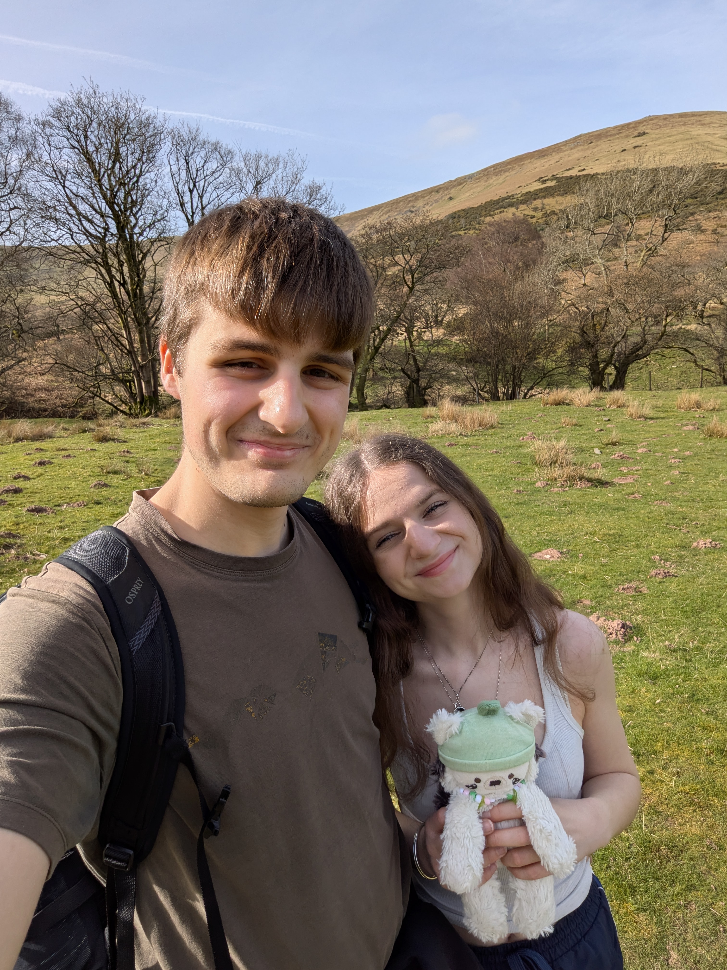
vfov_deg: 79.0
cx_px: 364
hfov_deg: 63.4
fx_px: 588
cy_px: 485
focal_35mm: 21
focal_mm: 2.74
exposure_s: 1/1401
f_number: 2.2
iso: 36
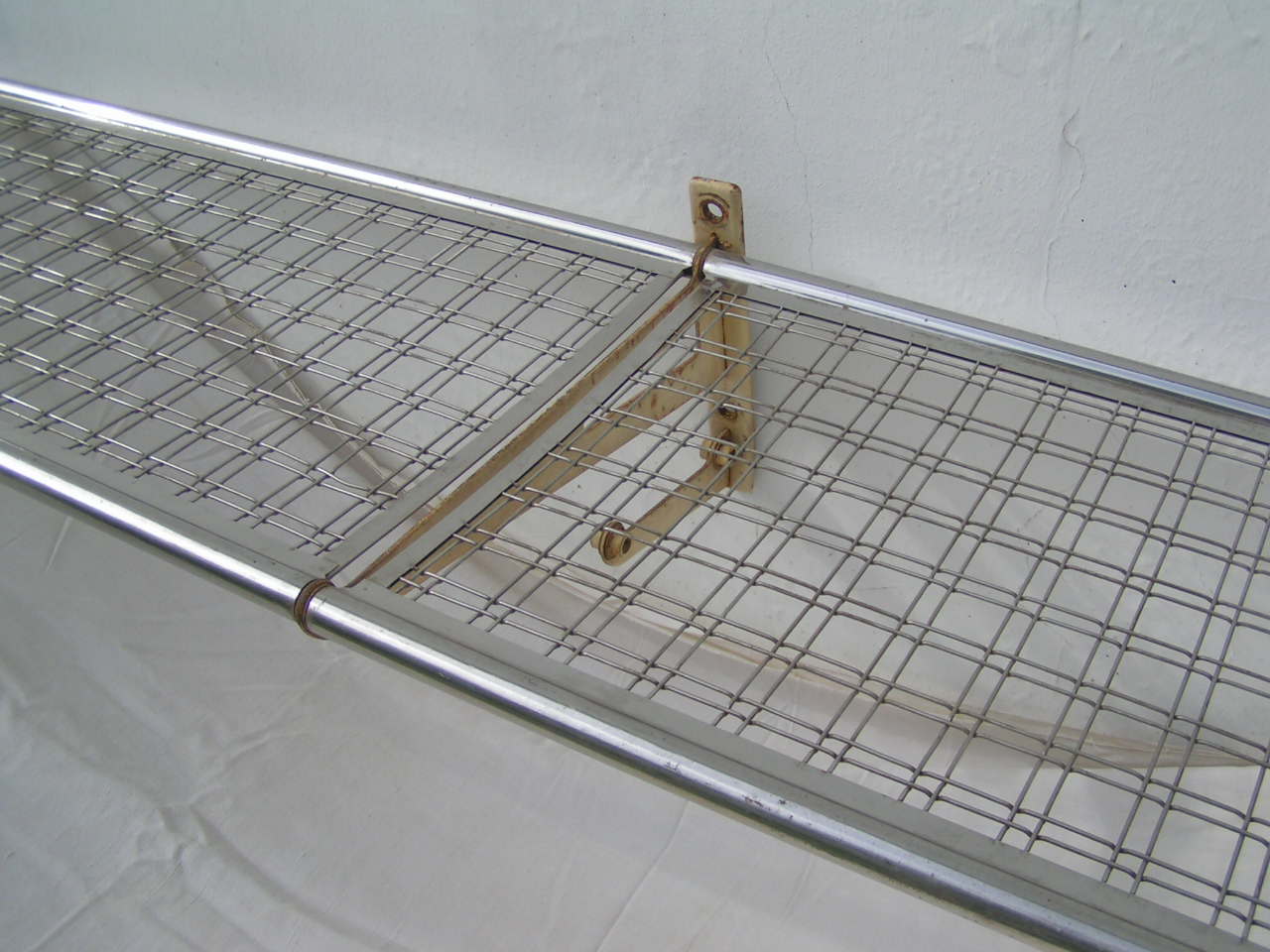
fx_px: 1394
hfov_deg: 49.0
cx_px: 635
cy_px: 476
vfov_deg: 37.7
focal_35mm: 38
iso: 50
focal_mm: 5.8
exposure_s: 1/1000
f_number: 3.2
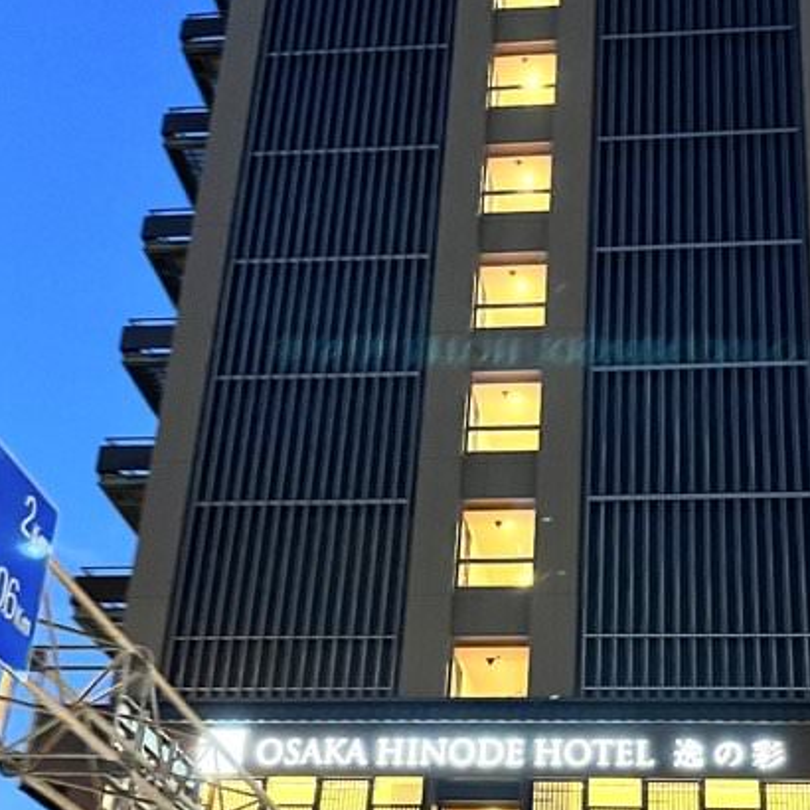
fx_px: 1483
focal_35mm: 56
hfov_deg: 30.3
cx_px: 547
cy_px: 537
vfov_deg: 30.3
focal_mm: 5.1
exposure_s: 1/40
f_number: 1.6
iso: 500
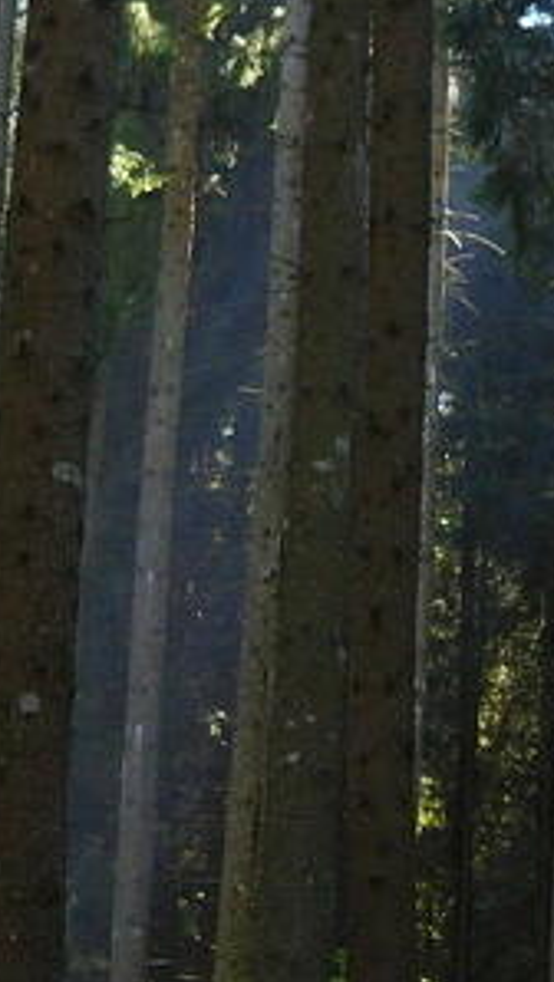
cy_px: 359
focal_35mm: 206
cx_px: 884
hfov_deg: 5.8
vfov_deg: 10.4
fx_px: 5371
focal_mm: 16.9
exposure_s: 1/100
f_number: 4.7
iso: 400
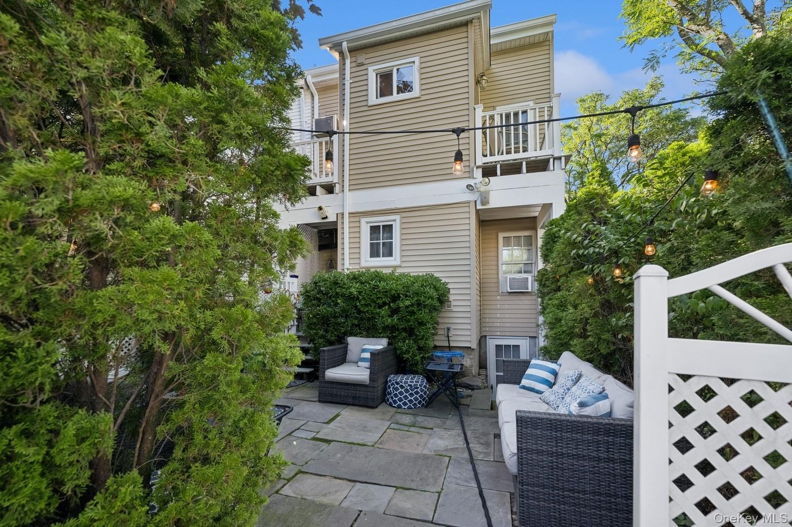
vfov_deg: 81.2
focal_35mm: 14
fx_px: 308
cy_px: 264
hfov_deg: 104.3
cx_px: 396
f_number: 5.6
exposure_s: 1/500
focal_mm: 14
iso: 400
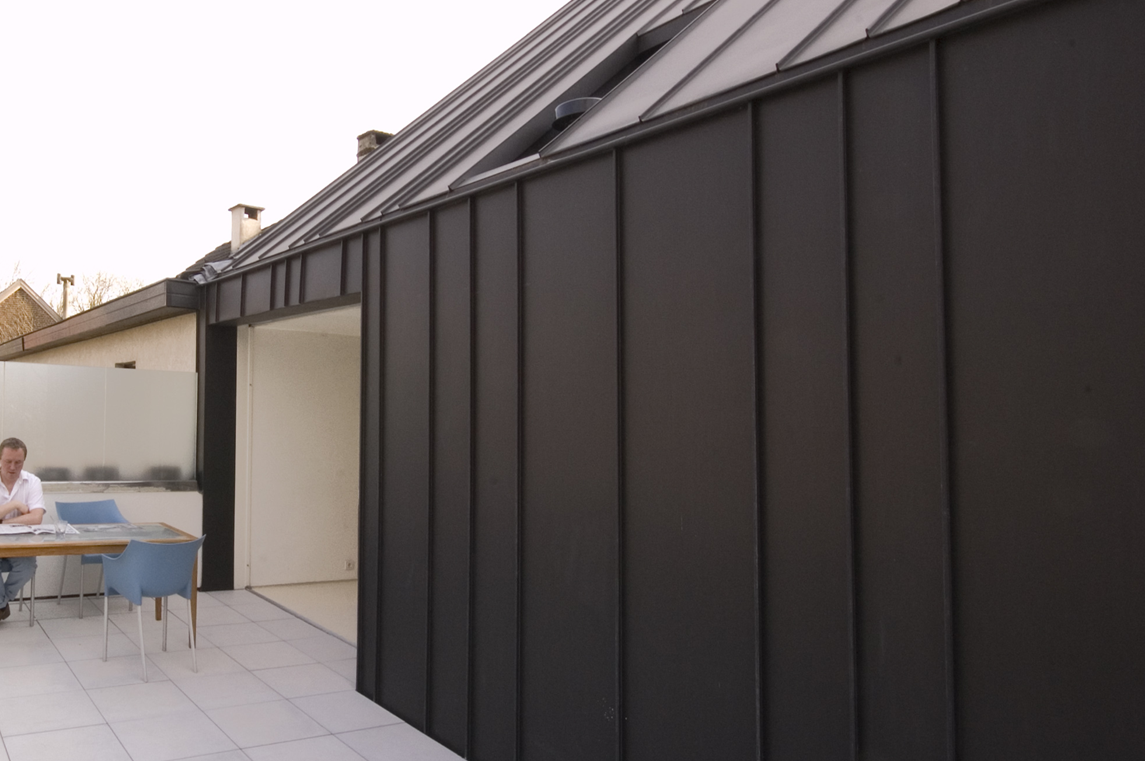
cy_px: 372
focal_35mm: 23
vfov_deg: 55.0
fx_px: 731
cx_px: 280
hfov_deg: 70.8
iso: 400
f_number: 22
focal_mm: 10
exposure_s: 1/25
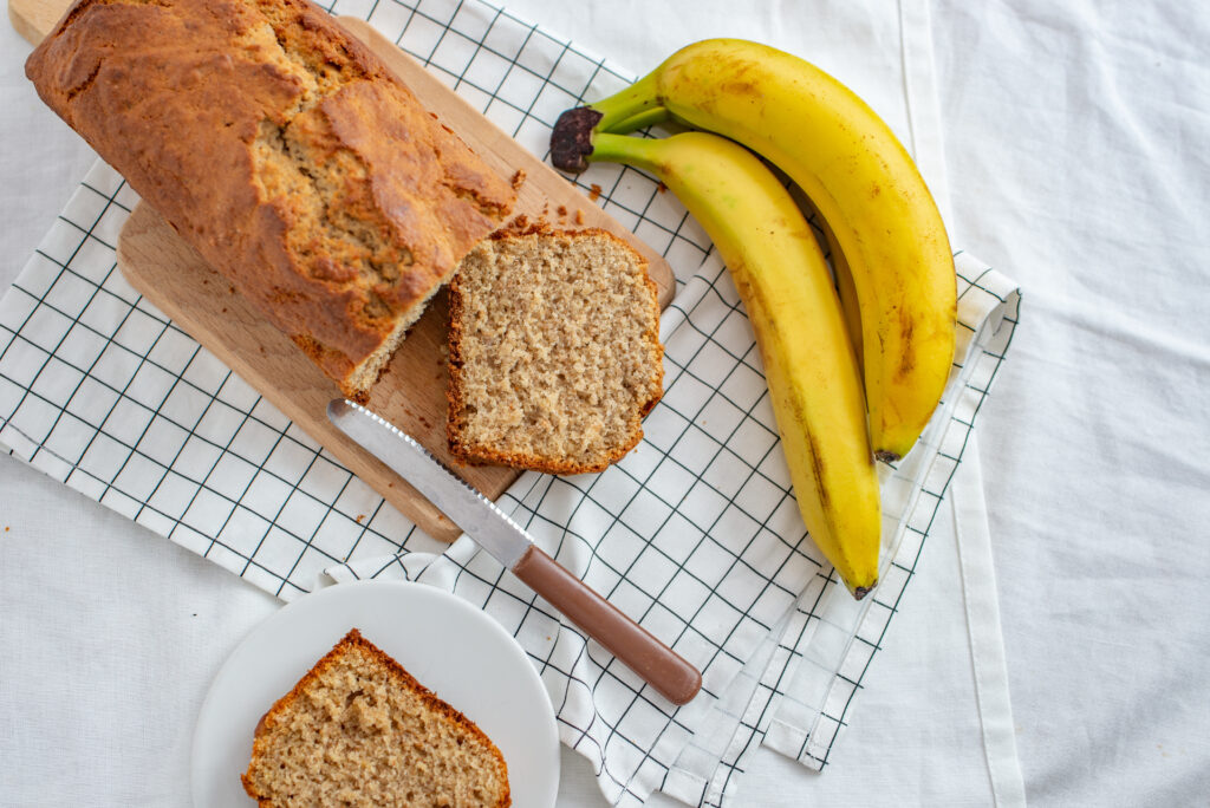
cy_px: 404
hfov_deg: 43.6
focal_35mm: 45
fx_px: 1513
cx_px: 605
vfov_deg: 29.9
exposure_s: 1/60
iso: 200
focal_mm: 45
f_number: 4
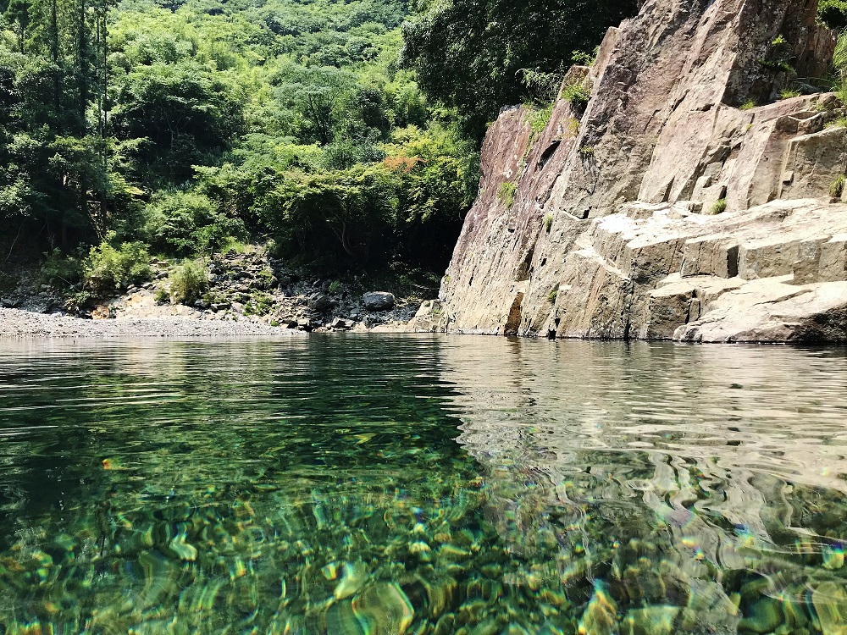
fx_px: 685
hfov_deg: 63.4
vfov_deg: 49.7
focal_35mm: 28
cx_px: 424
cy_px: 318
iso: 20
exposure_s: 1/997
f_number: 1.8
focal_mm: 3.99
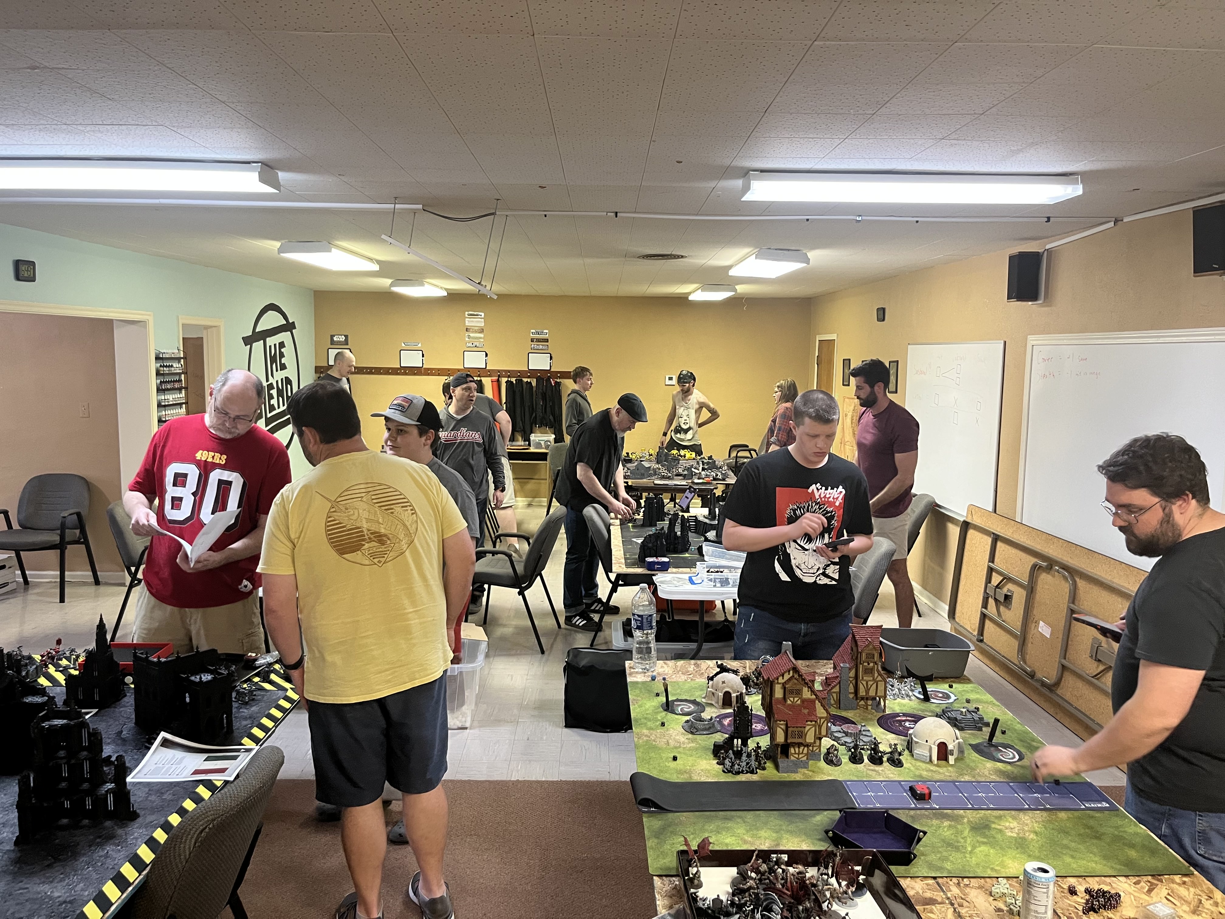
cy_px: 460
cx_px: 612
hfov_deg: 67.3
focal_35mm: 26
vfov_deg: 53.1
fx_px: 920
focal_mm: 5.1
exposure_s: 1/60
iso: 200
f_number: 1.6
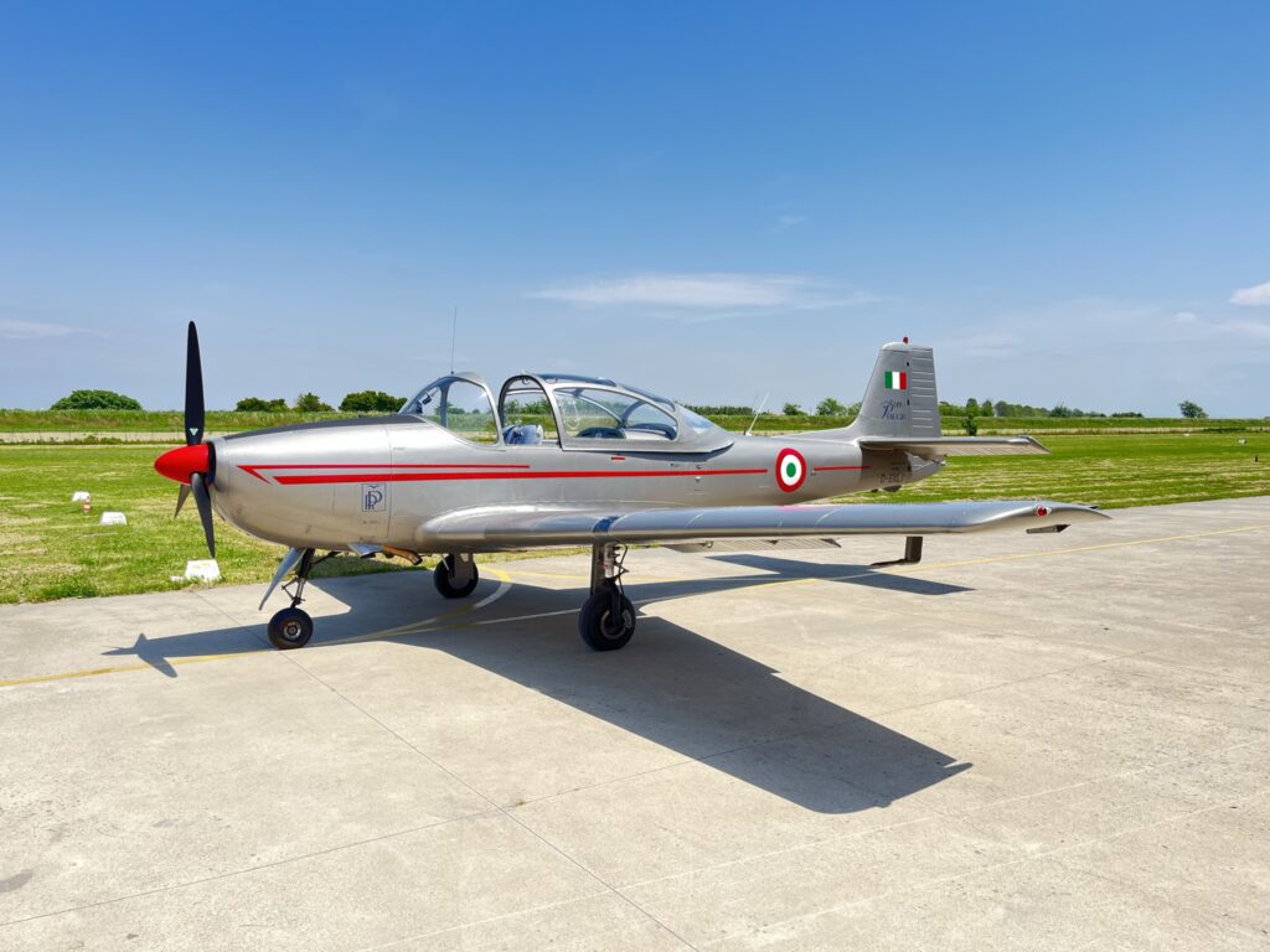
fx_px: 954
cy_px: 476
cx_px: 635
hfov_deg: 67.3
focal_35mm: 26
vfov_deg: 53.1
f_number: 1.6
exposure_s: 1/913
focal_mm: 5.1
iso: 50
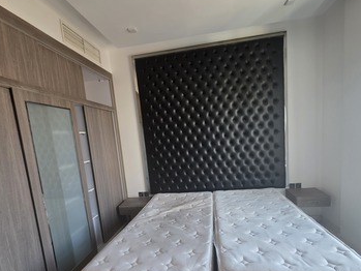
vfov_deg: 74.0
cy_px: 162
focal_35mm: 17
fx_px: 177
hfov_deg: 91.0
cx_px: 184
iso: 200
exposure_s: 1/50
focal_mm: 2.2
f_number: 1.9
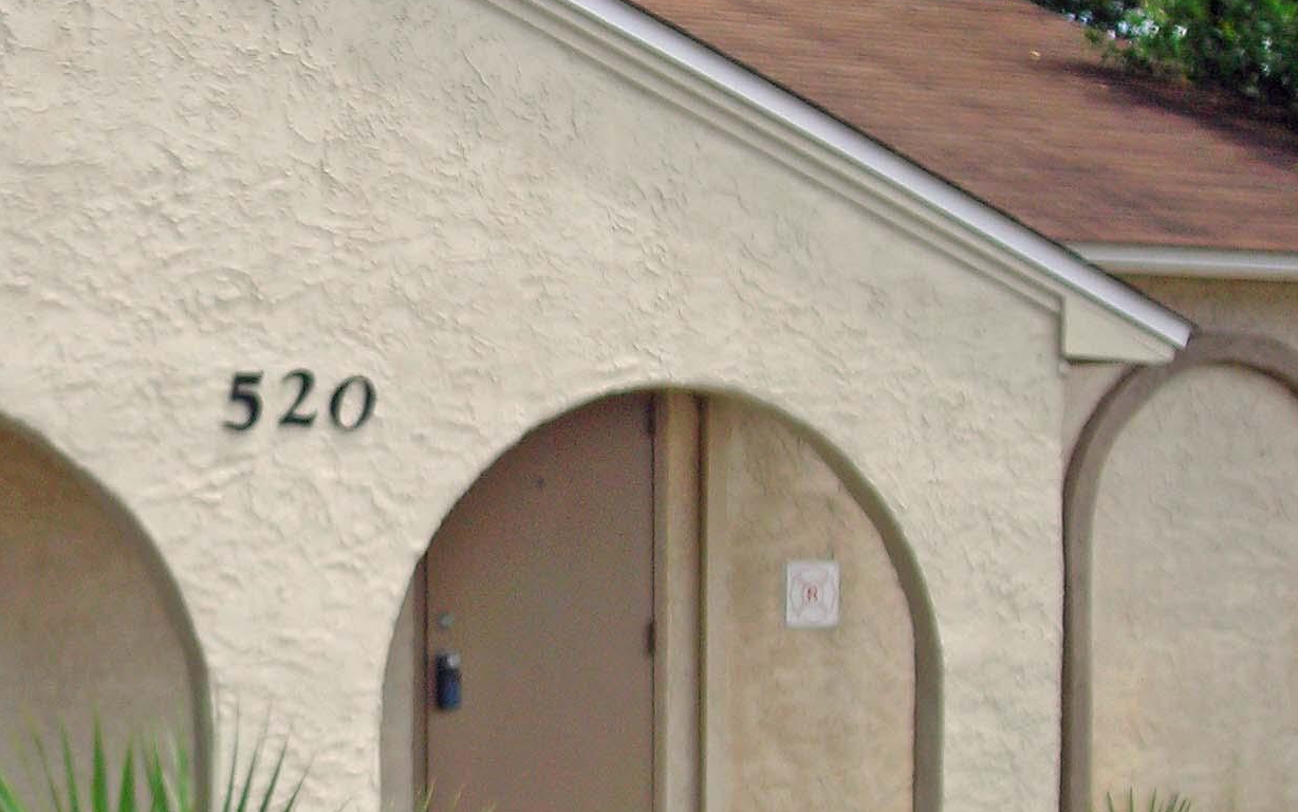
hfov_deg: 23.5
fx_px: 3007
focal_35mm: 85
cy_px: 576
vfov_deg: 15.3
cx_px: 66
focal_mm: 6.3
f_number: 3.2
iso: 50
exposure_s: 1/420
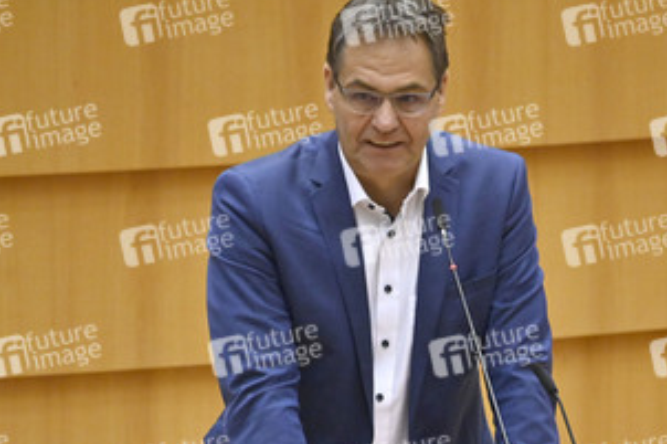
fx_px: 13814
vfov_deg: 1.8
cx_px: 426
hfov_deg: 2.8
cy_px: 296
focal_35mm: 746
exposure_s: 1/640
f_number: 6
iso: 4000
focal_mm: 500
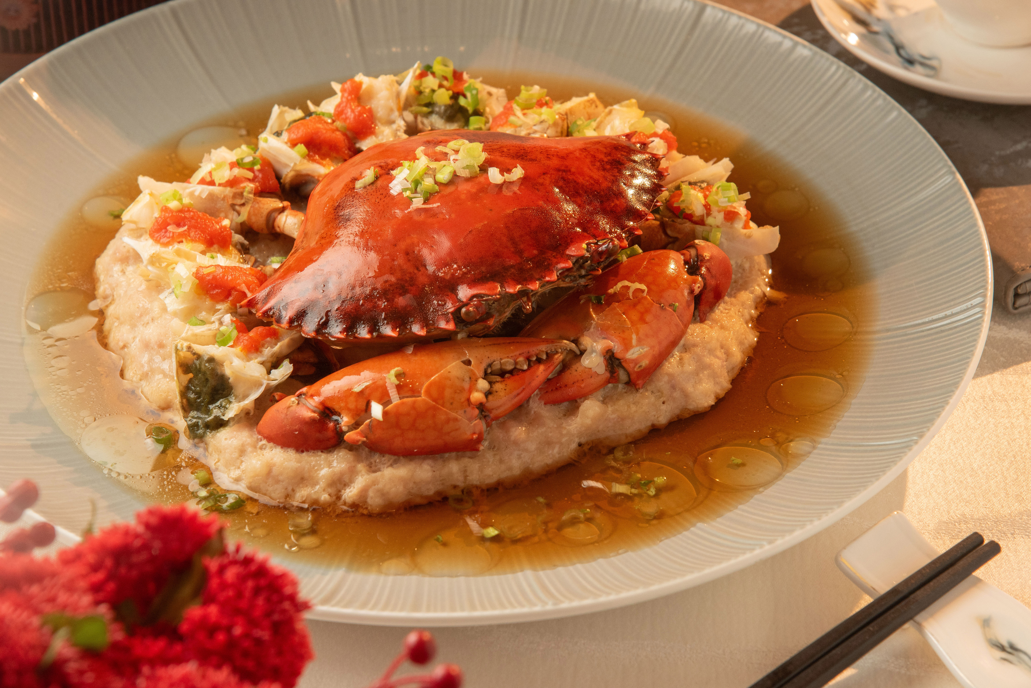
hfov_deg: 17.1
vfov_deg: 11.4
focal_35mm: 120
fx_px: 3438
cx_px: 516
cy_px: 344
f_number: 10
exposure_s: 1/200
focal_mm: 120
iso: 800
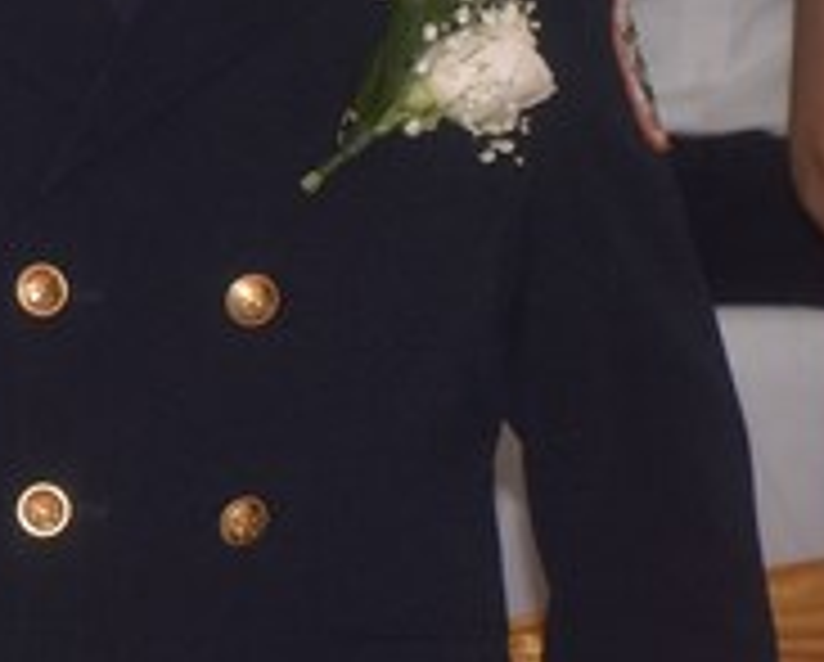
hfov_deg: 5.3
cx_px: -266
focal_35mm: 365
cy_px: -189
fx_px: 8916
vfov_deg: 4.2
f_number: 5.3
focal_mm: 70
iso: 800
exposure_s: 1/60
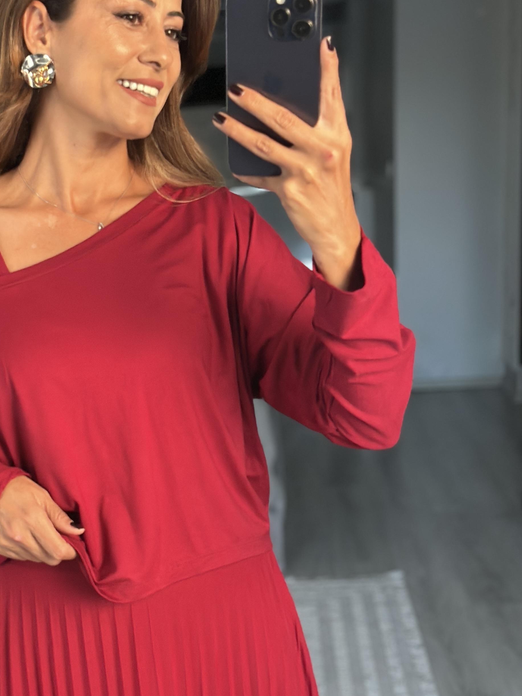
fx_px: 1589
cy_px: 404
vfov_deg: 24.7
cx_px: 98
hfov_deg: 18.5
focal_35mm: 79
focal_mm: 6.86
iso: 320
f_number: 1.78
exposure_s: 1/60
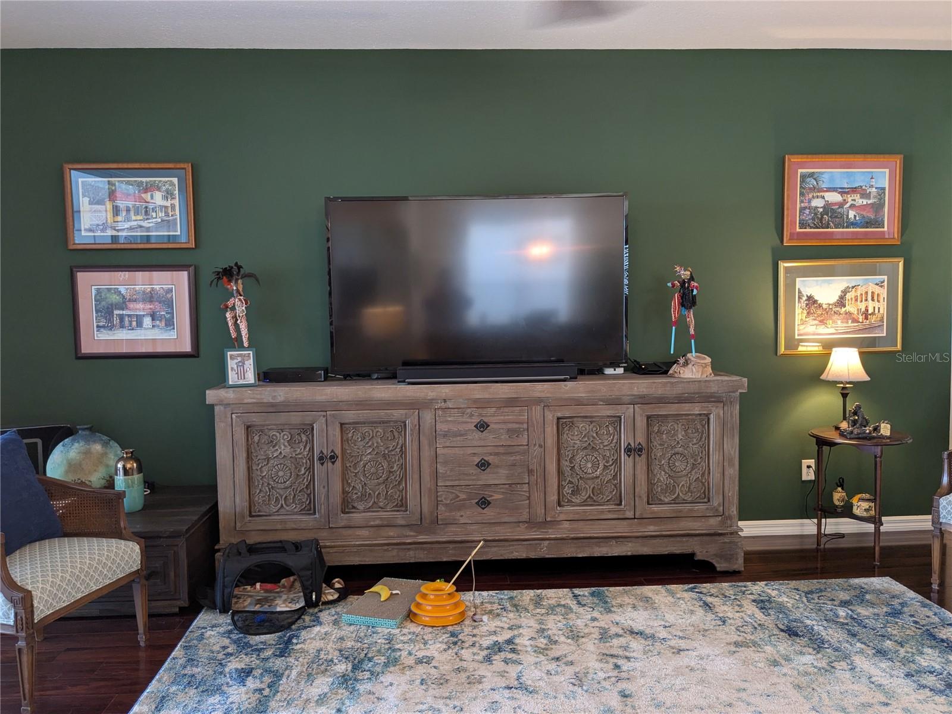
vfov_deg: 51.4
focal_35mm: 27
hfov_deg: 65.3
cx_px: 476
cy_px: 357
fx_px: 743
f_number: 1.73
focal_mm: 4.38
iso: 85
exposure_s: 1/24
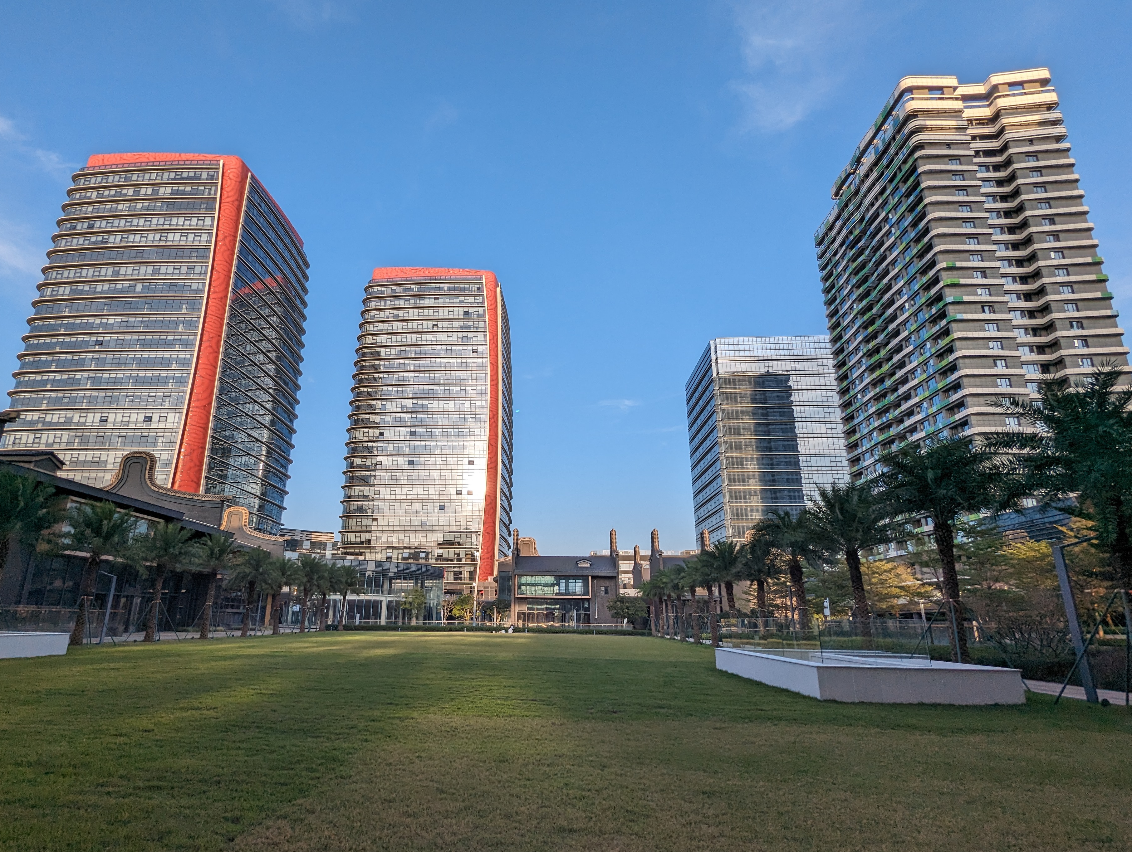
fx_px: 589
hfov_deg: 87.3
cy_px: 449
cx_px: 503
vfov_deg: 71.7
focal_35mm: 18
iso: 50
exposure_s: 1/861
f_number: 2.2
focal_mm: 2.35
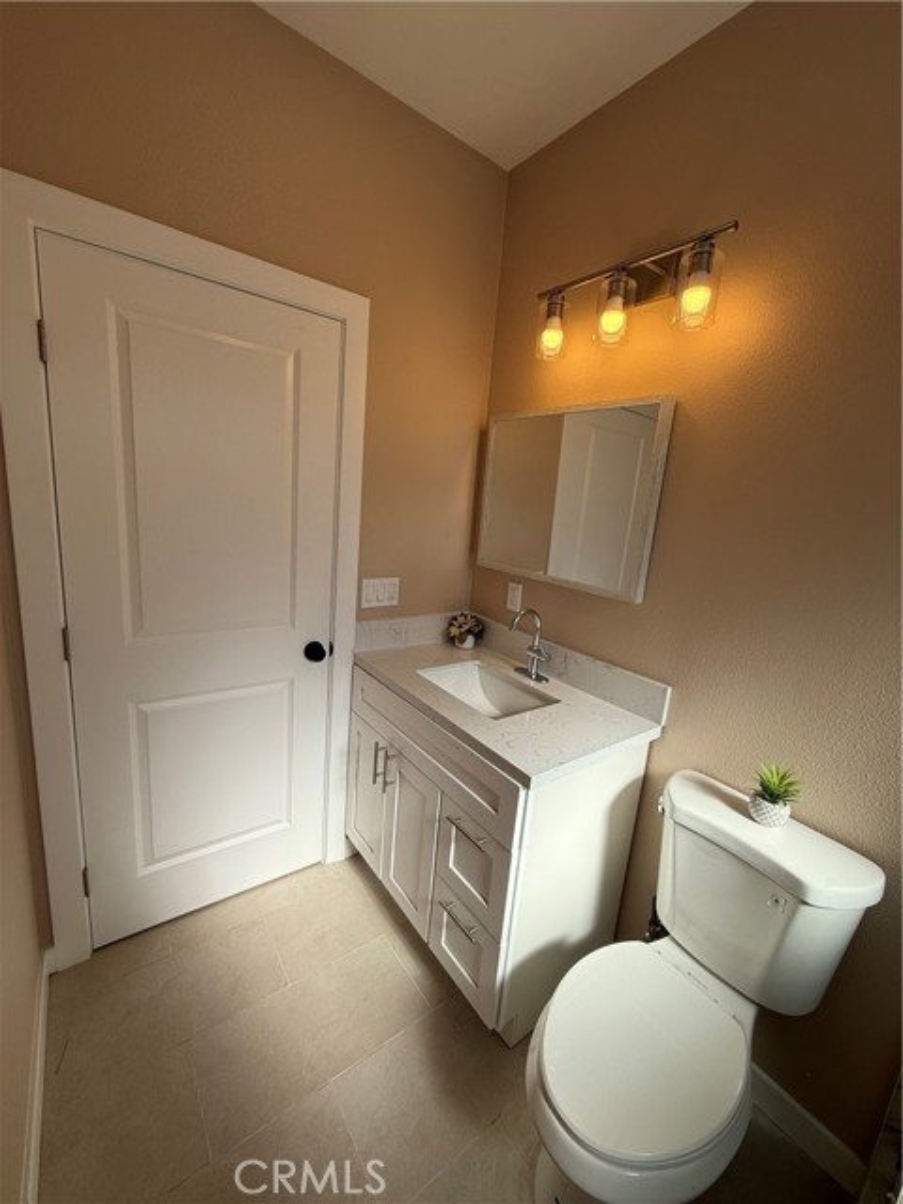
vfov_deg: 102.1
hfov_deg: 85.7
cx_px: 452
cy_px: 602
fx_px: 487
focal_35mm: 14
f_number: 2.2
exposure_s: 1/540
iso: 50
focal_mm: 2.22
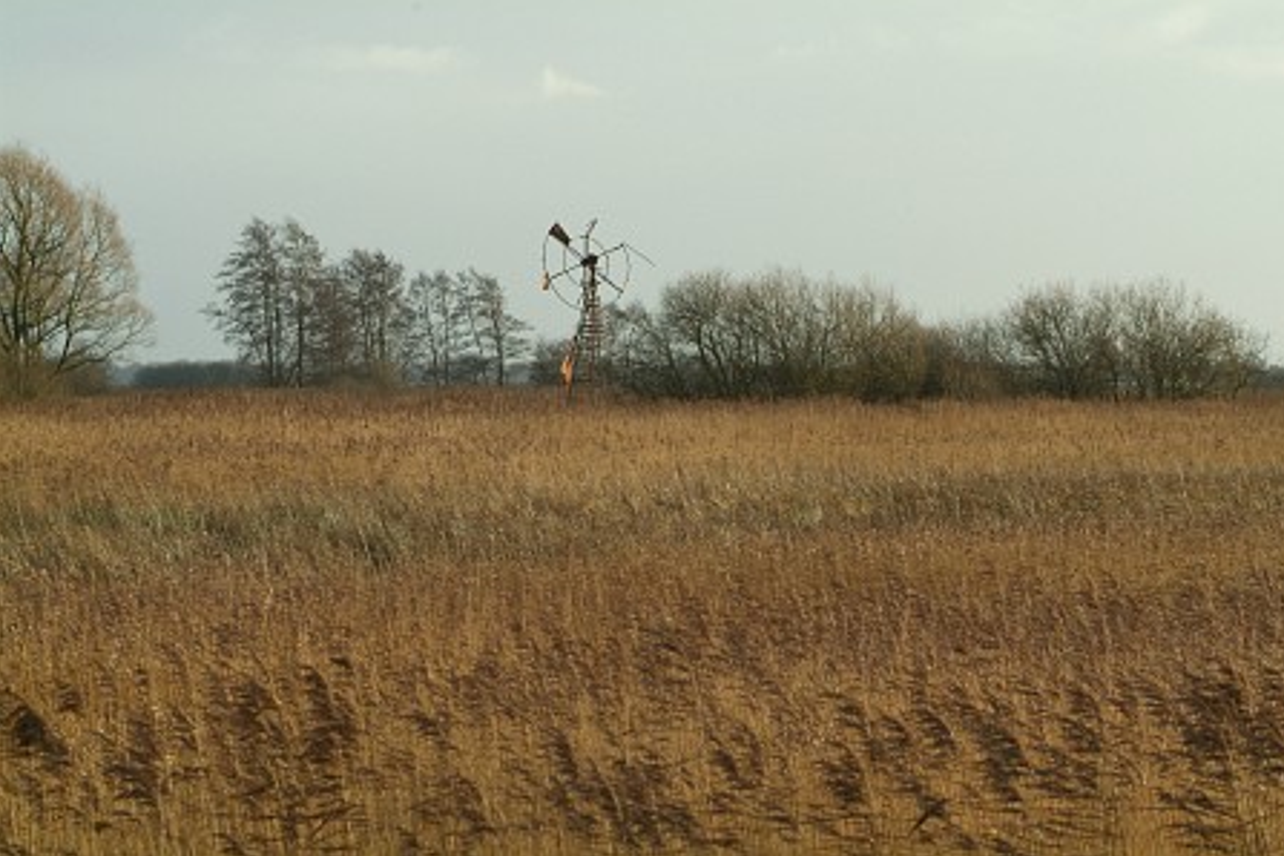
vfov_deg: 10.1
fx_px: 4850
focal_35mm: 136
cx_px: 643
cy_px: 427
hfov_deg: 15.1
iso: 400
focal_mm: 90
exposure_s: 1/350
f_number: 8
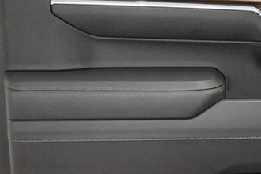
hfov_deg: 22.1
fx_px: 653
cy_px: 147
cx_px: 231
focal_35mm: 90
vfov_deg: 15.1
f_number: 4
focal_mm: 31
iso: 3200
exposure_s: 1/50
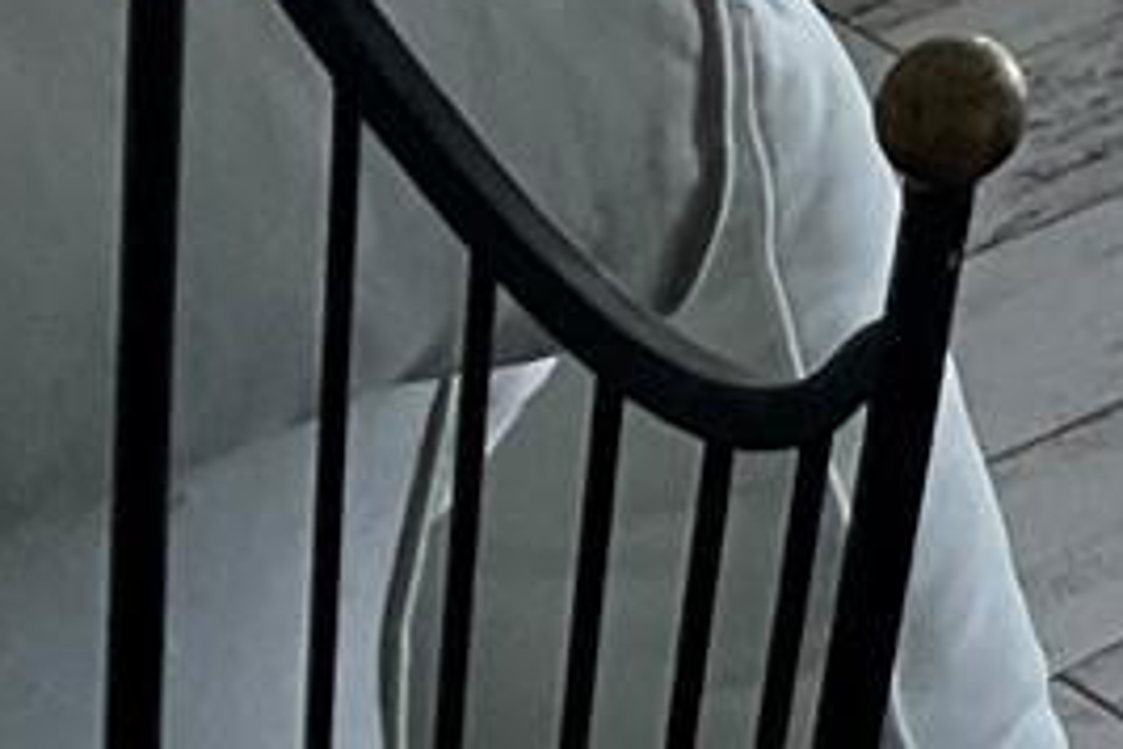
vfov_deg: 6.7
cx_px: 2717
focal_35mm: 181
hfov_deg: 9.9
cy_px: -1641
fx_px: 5646
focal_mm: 3
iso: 16
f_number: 1.8
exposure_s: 1/130
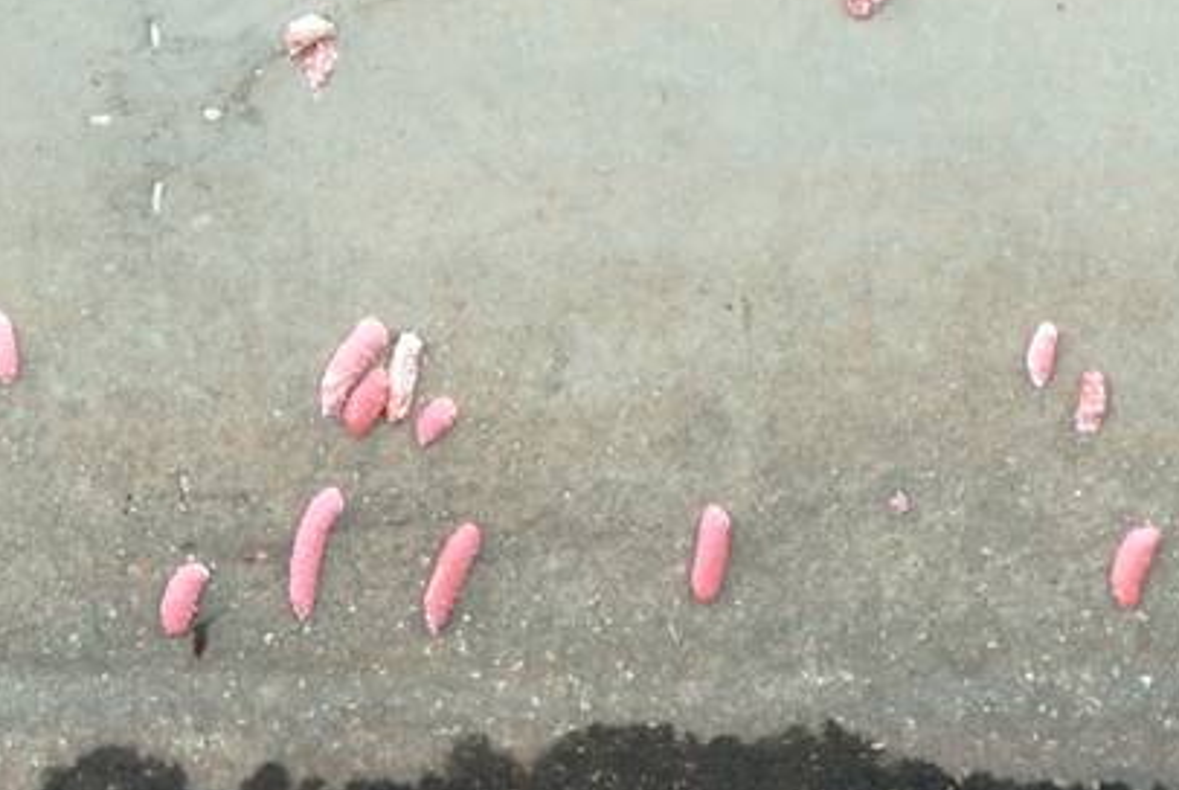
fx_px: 37814
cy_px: 68
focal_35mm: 1153
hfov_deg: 1.8
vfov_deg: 1.2
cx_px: -197
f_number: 8
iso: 400
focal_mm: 195
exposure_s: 1/160
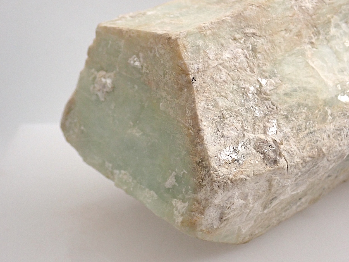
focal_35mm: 77
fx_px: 776
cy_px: 131
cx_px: 174
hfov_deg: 25.3
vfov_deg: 19.1
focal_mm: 13.65
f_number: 4.1
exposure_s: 1/80
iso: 500
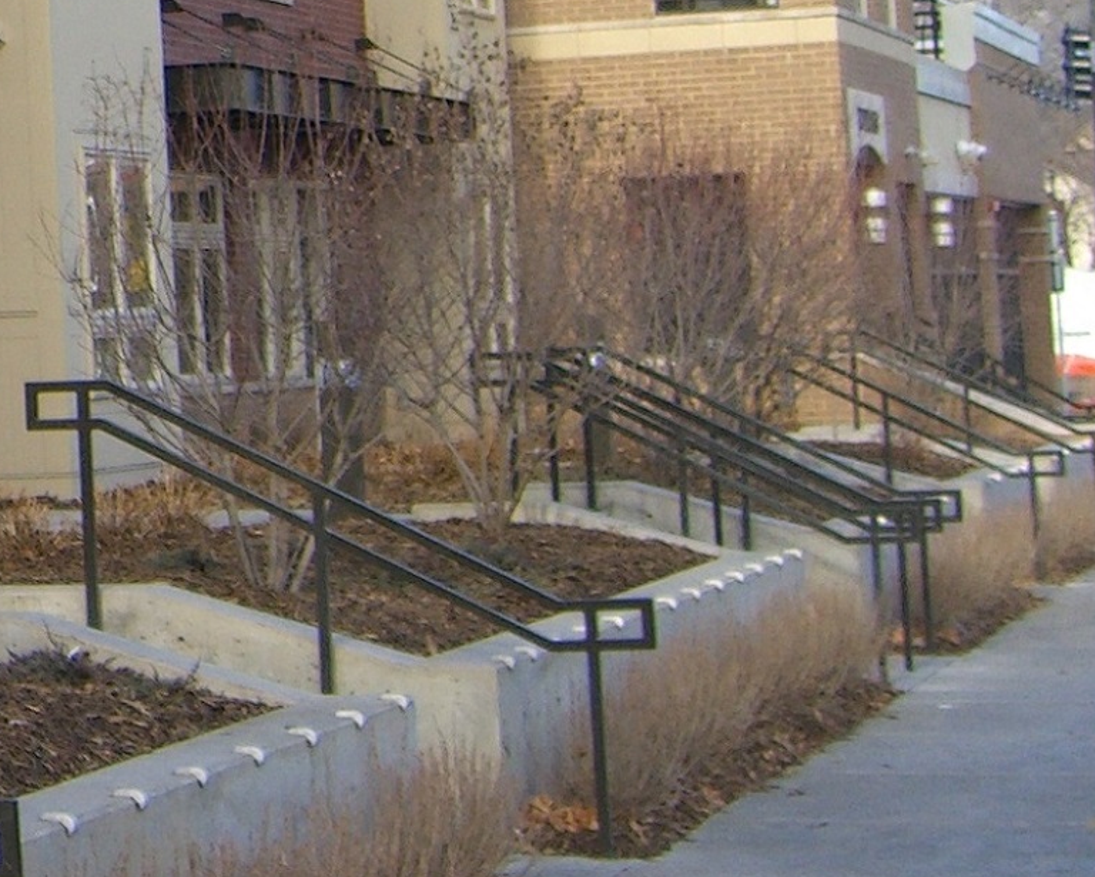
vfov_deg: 10.8
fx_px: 4539
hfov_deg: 12.6
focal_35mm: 140
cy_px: -225
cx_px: -873
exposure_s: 1/320
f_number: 2.8
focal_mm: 7.9
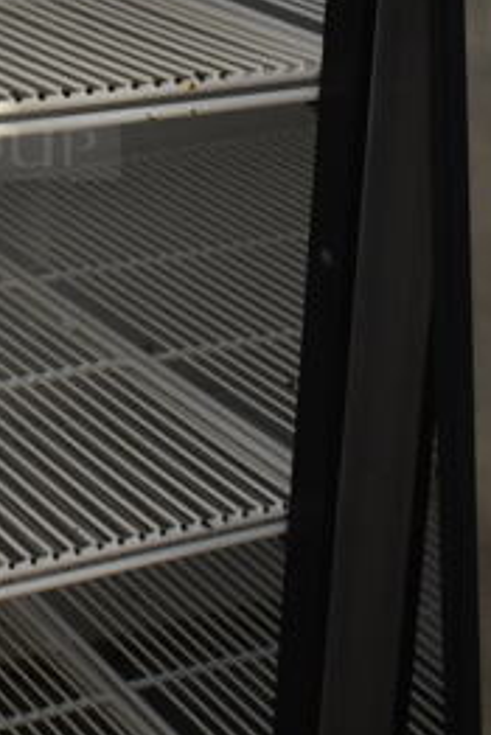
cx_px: -191
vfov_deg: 21.1
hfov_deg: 13.9
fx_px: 1920
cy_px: 32
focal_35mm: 94
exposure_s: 1/30
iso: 1250
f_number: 3.5
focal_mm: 18
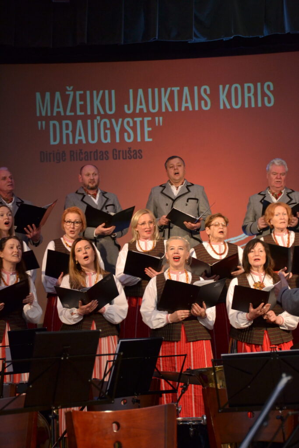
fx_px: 934
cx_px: 150
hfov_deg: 18.2
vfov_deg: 27.0
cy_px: 224
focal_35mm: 75
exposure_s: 1/60
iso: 800
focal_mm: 50
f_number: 4.8
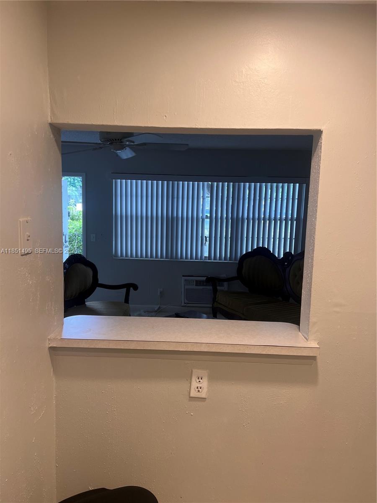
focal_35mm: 26
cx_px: 188
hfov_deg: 53.1
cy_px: 252
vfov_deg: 67.3
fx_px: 378
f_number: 1.5
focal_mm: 5.7
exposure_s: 1/120
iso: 100
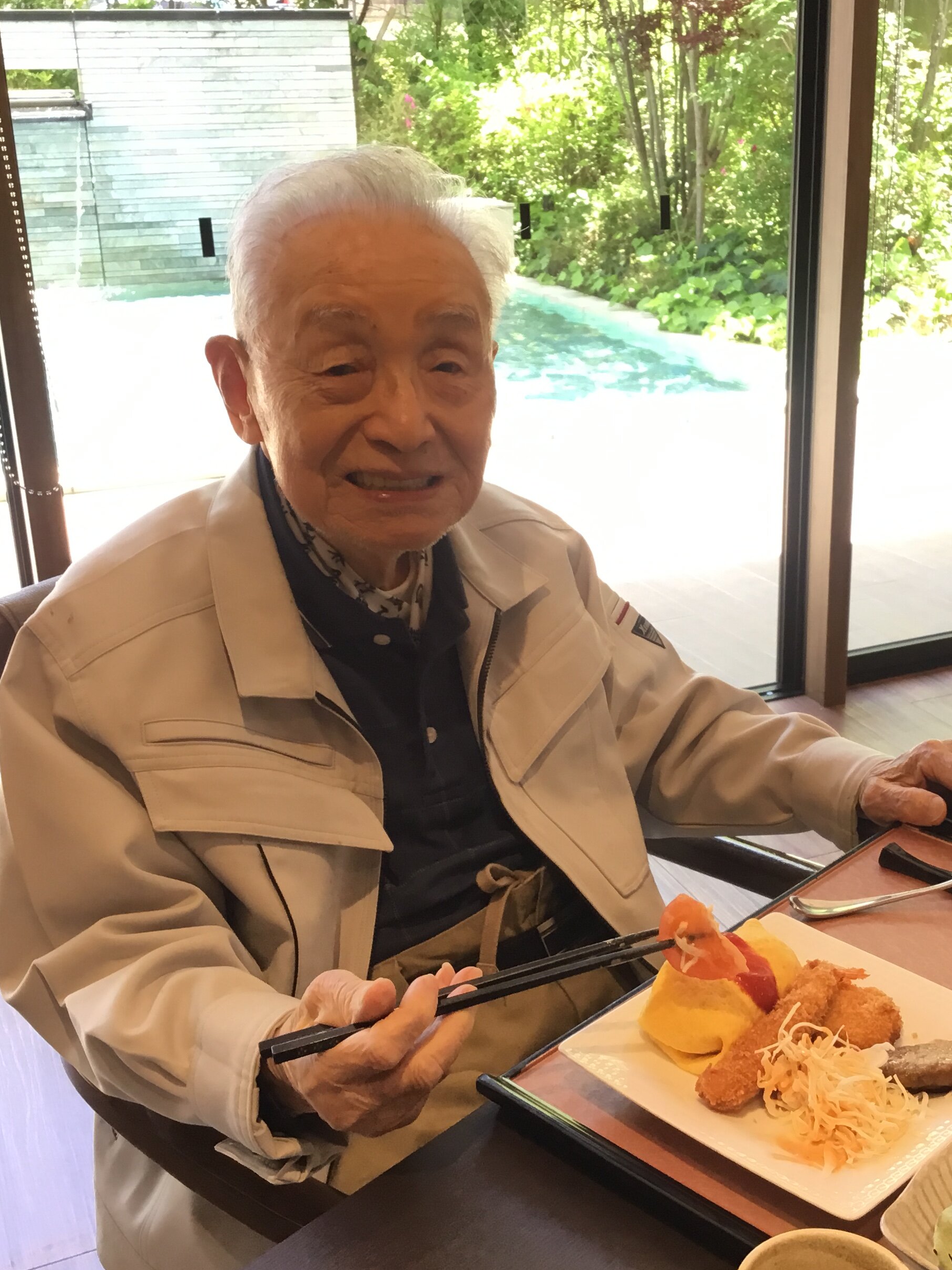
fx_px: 1540
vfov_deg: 44.8
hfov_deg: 34.2
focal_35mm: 42
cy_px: 633
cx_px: 598
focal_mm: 3.3
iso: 25
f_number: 2.4
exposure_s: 1/40
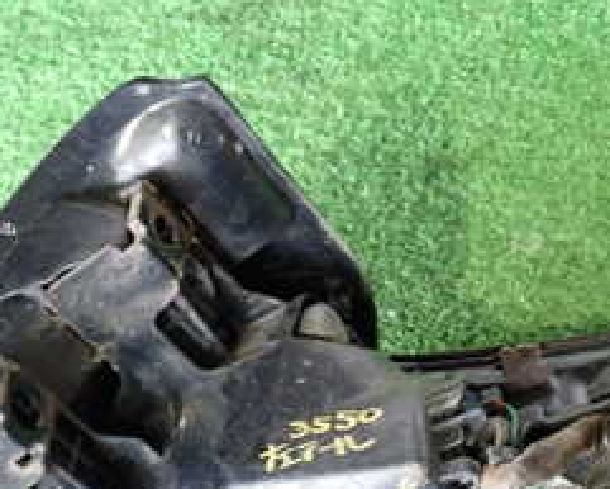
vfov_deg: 20.5
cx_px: 496
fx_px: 1318
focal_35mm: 73
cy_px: 446
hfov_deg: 25.6
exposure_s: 1/30
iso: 400
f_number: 2.3
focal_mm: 5.4
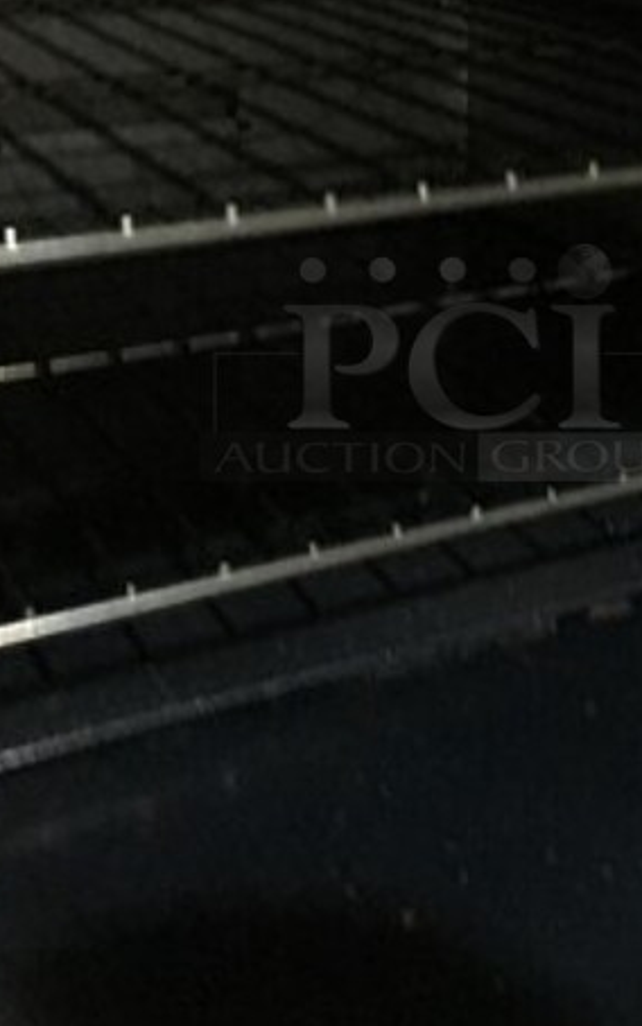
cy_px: 363
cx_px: 452
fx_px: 1539
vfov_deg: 36.6
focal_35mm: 55
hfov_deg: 23.4
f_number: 2.2
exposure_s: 1/4
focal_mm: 4.15
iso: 200
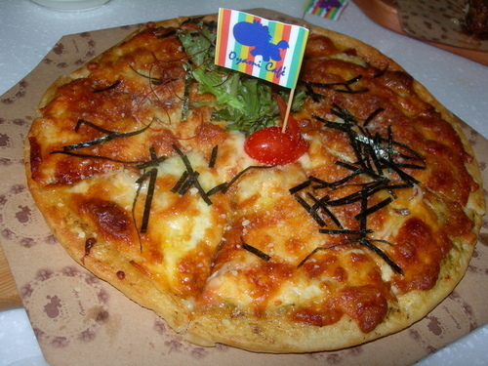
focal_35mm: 38
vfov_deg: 37.7
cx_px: 244
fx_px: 536
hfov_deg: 49.0
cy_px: 183
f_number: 4.8
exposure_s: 1/60.1
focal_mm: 7.8
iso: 50
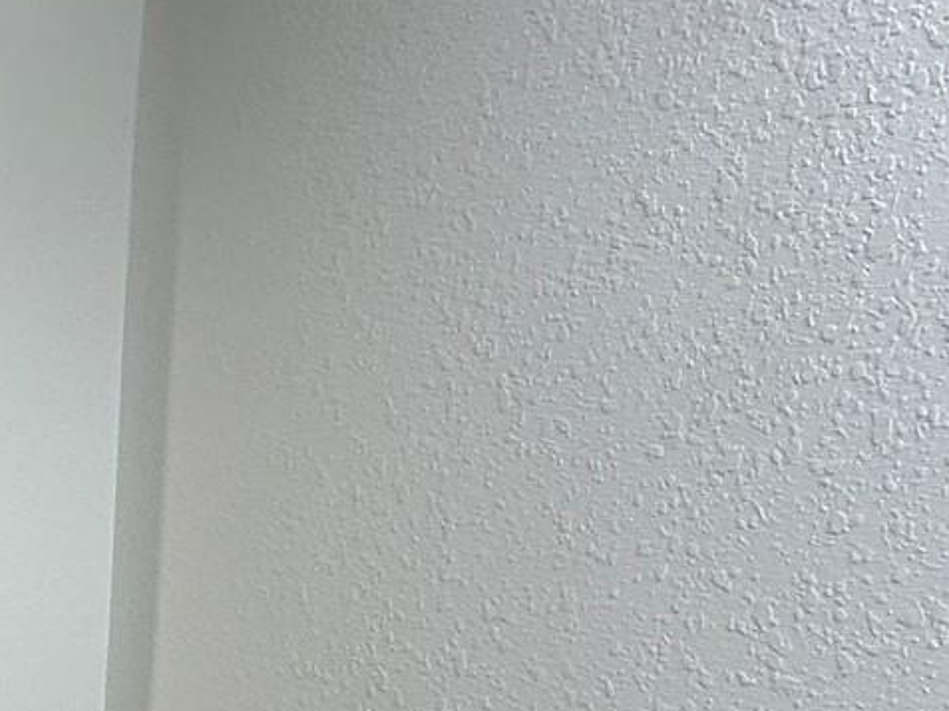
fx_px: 1288
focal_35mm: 47
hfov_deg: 30.9
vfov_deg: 29.4
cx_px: -306
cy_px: 661
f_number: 2.2
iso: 64
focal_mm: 2.22
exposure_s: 1/120
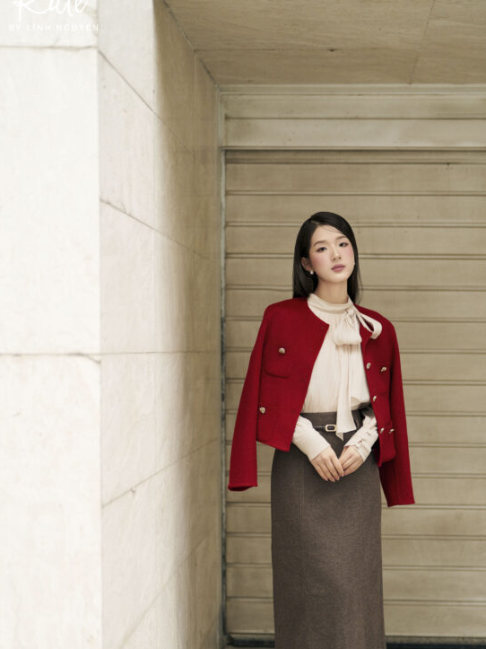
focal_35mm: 66
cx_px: 294
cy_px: 411
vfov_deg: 29.3
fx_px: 1236
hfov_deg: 22.2
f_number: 1.6
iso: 800
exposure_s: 1/250
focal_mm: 50
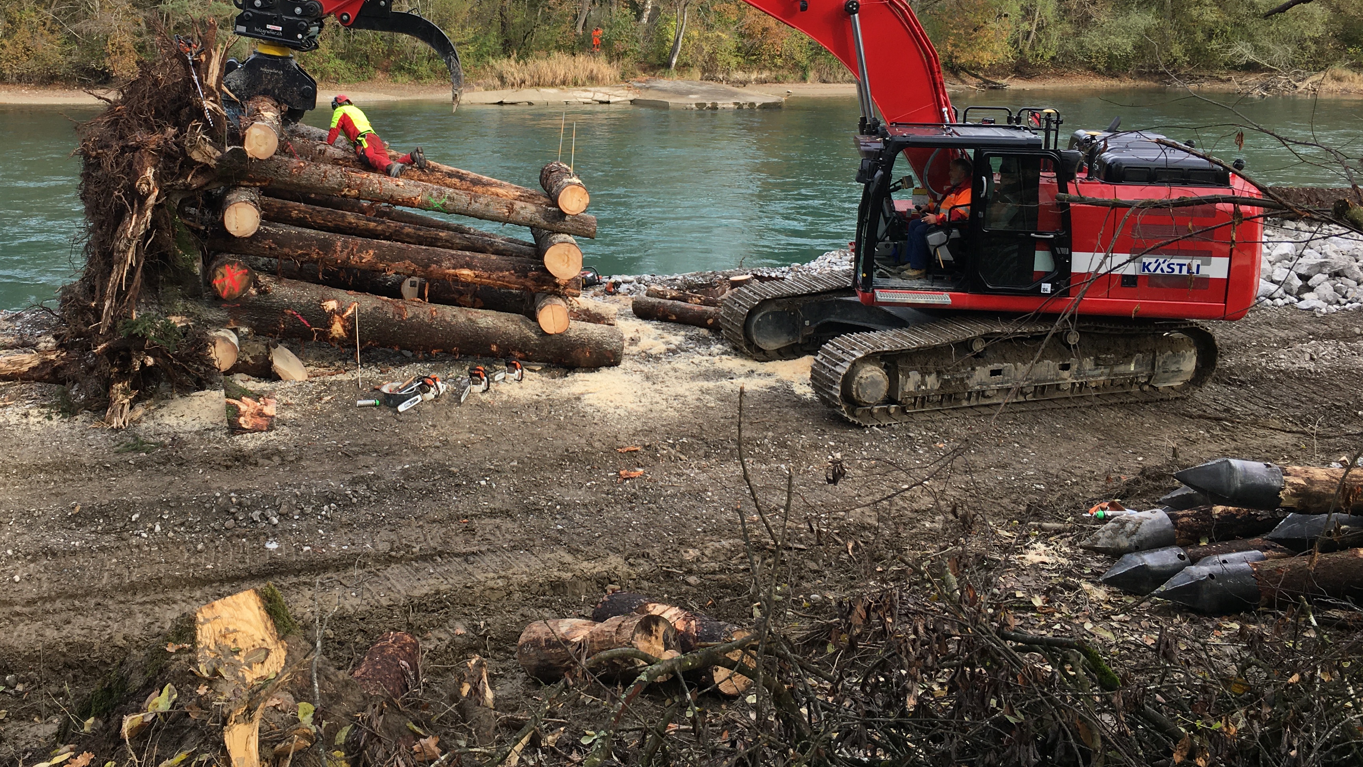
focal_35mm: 37
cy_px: 221
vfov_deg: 31.6
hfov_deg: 53.7
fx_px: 1337
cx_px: 568
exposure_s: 1/241
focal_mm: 4.15
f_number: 2.2
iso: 25
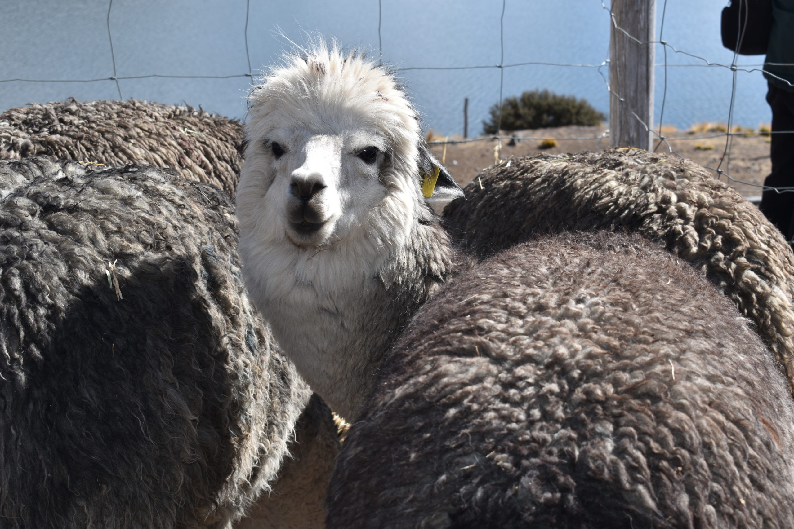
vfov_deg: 21.6
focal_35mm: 63
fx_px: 1389
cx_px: 397
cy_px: 264
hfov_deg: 31.9
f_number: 8
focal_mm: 42
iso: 100
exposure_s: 1/200
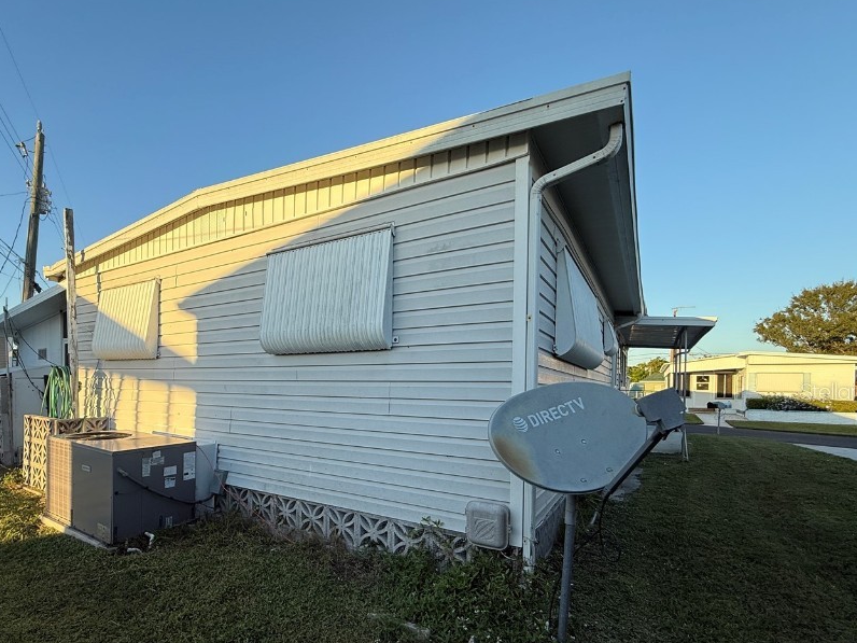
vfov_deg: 70.7
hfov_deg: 86.9
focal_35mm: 18
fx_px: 446
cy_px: 391
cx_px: 351
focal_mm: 2.22
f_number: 2.2
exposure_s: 1/619
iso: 50
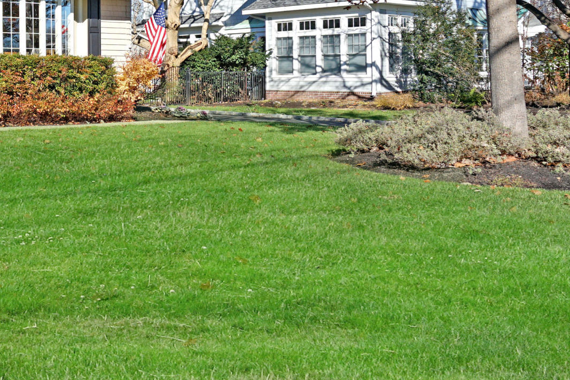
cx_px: -53
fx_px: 712
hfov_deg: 36.9
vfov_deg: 29.0
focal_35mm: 45
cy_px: 60
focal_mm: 16
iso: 200
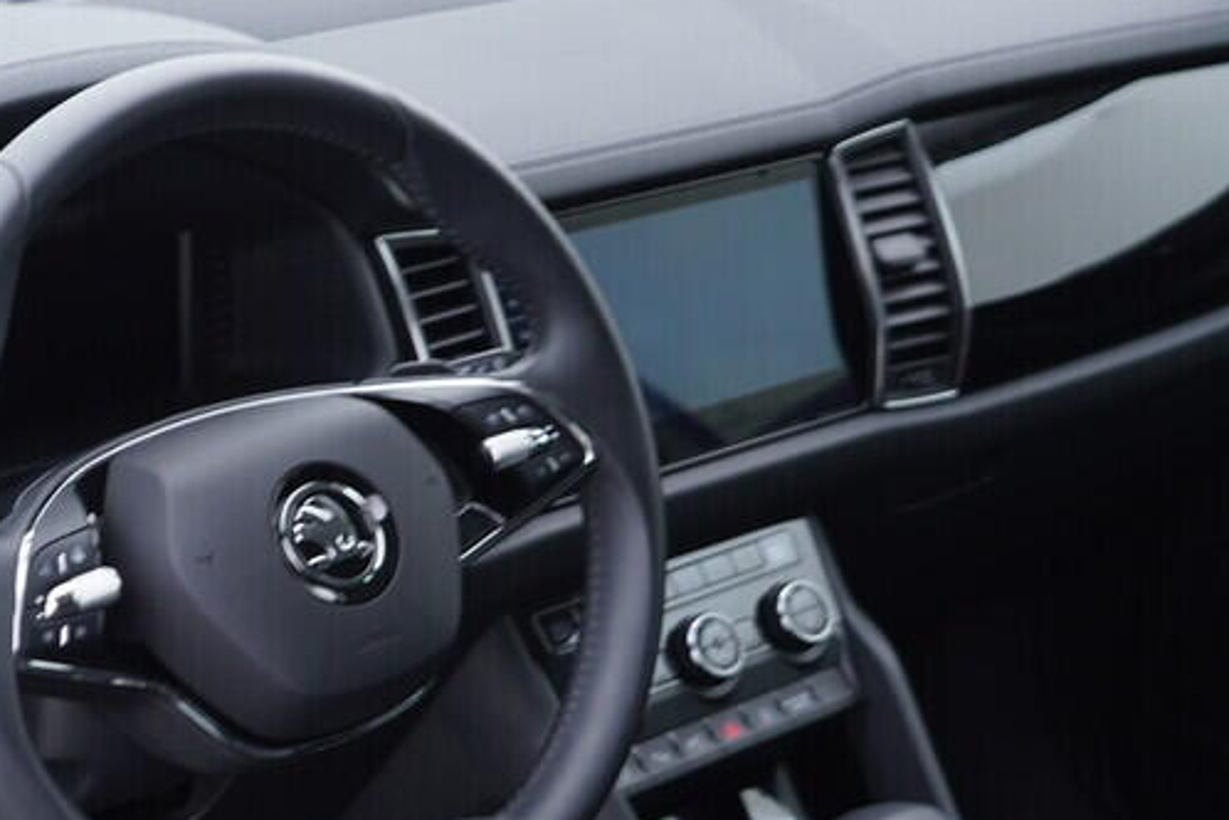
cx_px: 185
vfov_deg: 18.4
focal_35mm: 74
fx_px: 2526
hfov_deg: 26.6
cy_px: 550
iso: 160
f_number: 2.8
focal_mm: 24
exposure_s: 1/40
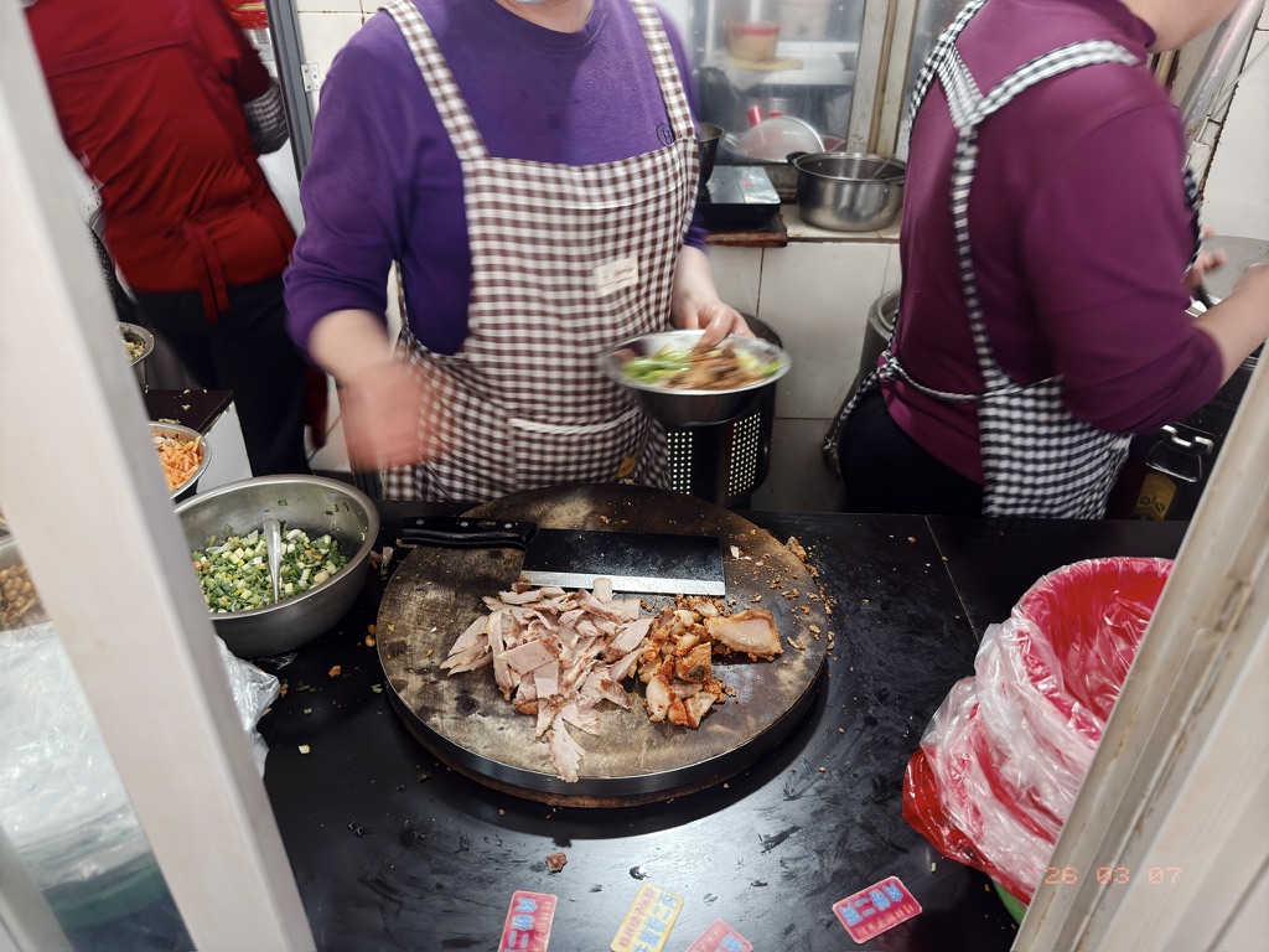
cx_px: 634
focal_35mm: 24
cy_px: 476
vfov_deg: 56.8
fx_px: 880
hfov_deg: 71.6
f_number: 1.78
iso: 400
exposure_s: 1/25
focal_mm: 6.76
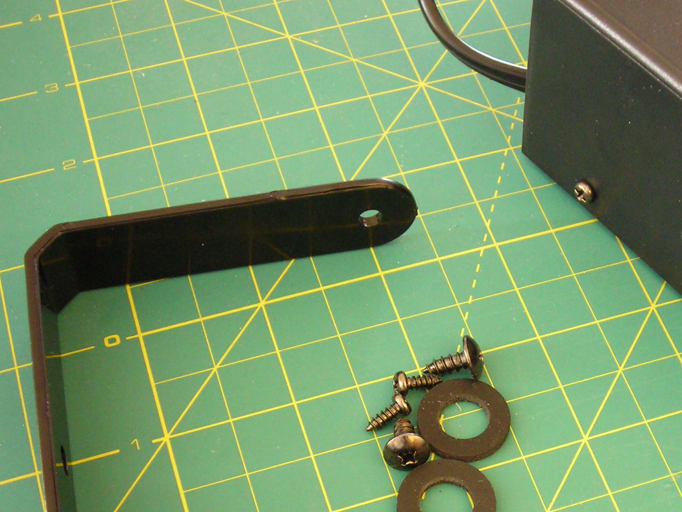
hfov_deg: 28.4
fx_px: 1320
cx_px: 529
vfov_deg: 21.7
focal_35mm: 67
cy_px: 383
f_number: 3.2
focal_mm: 6.3
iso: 200
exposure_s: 1/1.8
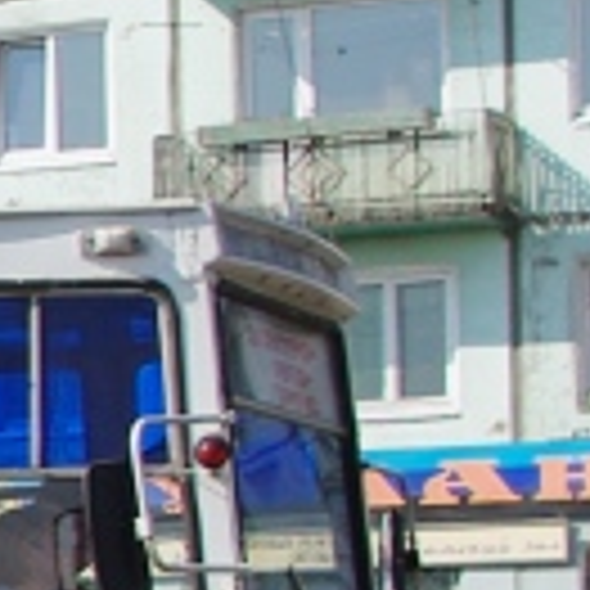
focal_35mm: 210
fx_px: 4049
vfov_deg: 8.3
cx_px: -1270
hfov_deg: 7.3
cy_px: 619
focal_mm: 18
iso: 200
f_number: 8
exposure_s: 1/640
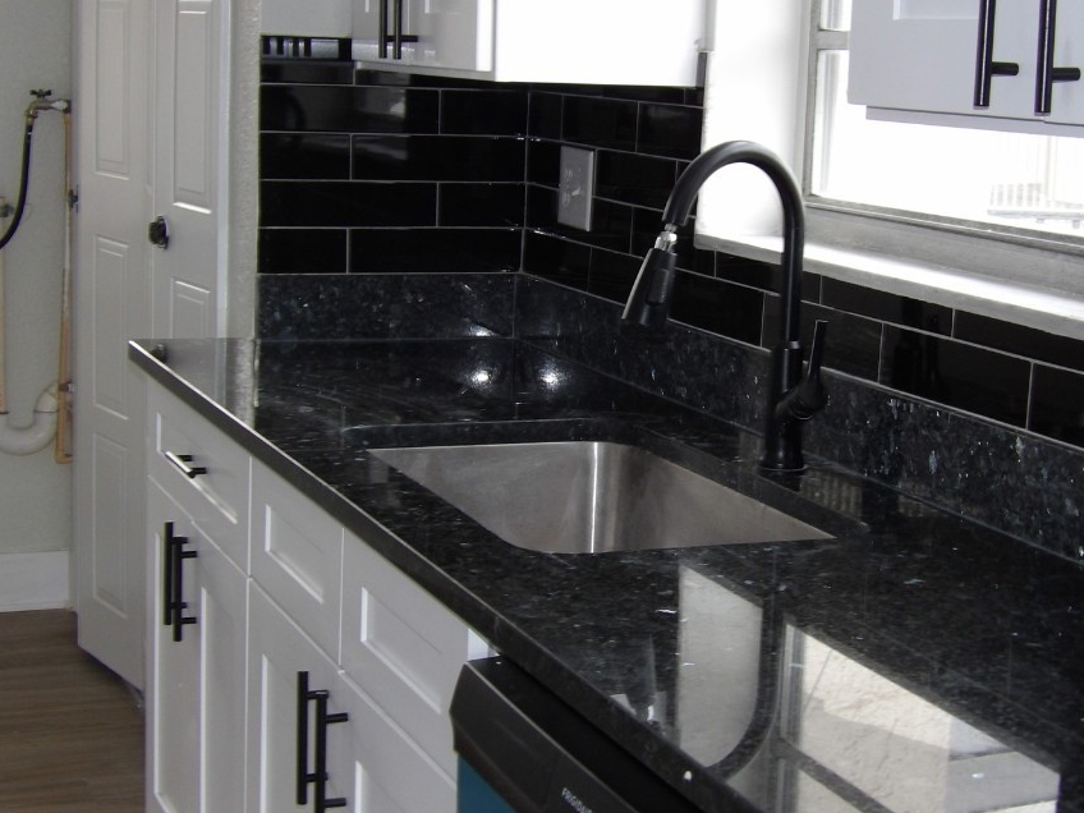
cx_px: 640
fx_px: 2004
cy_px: 395
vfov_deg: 22.9
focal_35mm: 64
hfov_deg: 30.2
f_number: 3.9
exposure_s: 1/33
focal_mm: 9.5
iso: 200
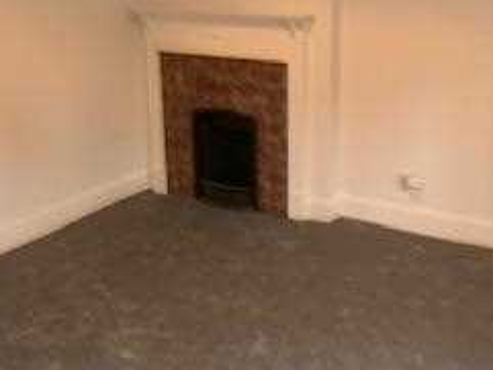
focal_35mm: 69
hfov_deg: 28.0
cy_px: 145
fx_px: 983
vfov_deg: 21.3
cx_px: 311
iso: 160
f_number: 1.8
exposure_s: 1/50
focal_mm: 4.25
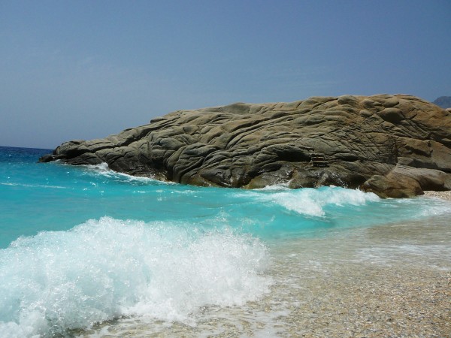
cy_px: 169
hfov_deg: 52.6
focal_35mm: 35
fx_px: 456
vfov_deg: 40.7
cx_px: 226
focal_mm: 5.2
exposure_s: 1/1300
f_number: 5
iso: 80
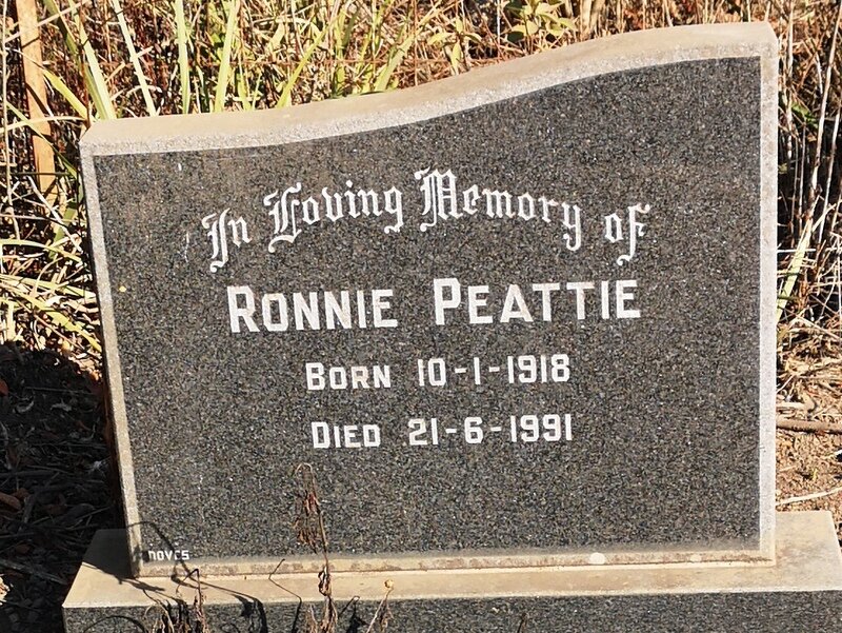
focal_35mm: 27
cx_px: 421
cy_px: 316
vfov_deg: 51.4
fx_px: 657
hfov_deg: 65.3
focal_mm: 5.58
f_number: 1.8
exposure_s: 1/970
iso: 50
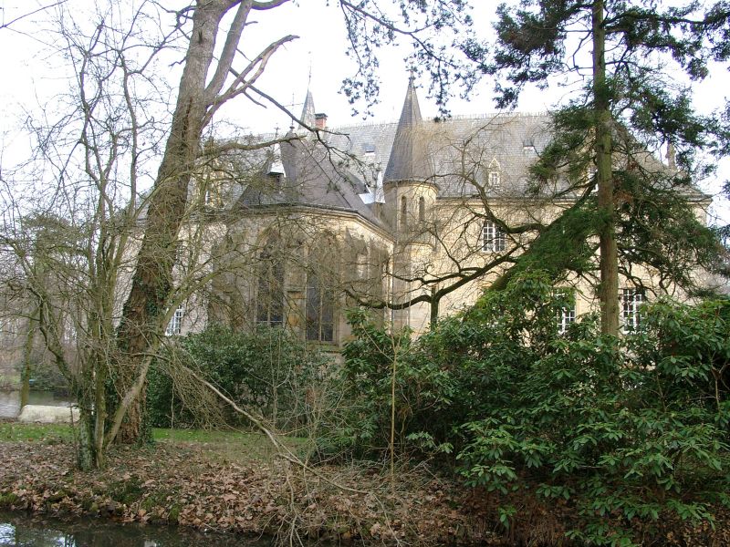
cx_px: 365
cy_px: 274
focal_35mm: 34
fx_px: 717
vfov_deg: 41.8
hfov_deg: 54.0
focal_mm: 7.13
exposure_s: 1/70.7
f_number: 4
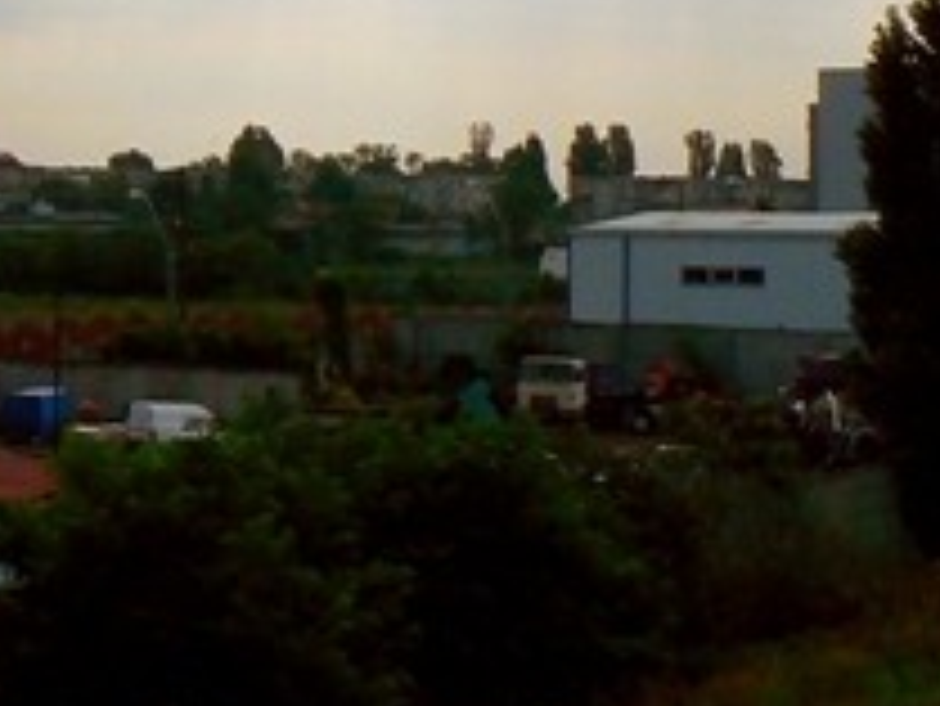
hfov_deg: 13.9
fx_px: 3750
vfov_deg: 10.6
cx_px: -193
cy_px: -49
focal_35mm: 138
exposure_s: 1/640
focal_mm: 6
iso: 100
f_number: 7.1
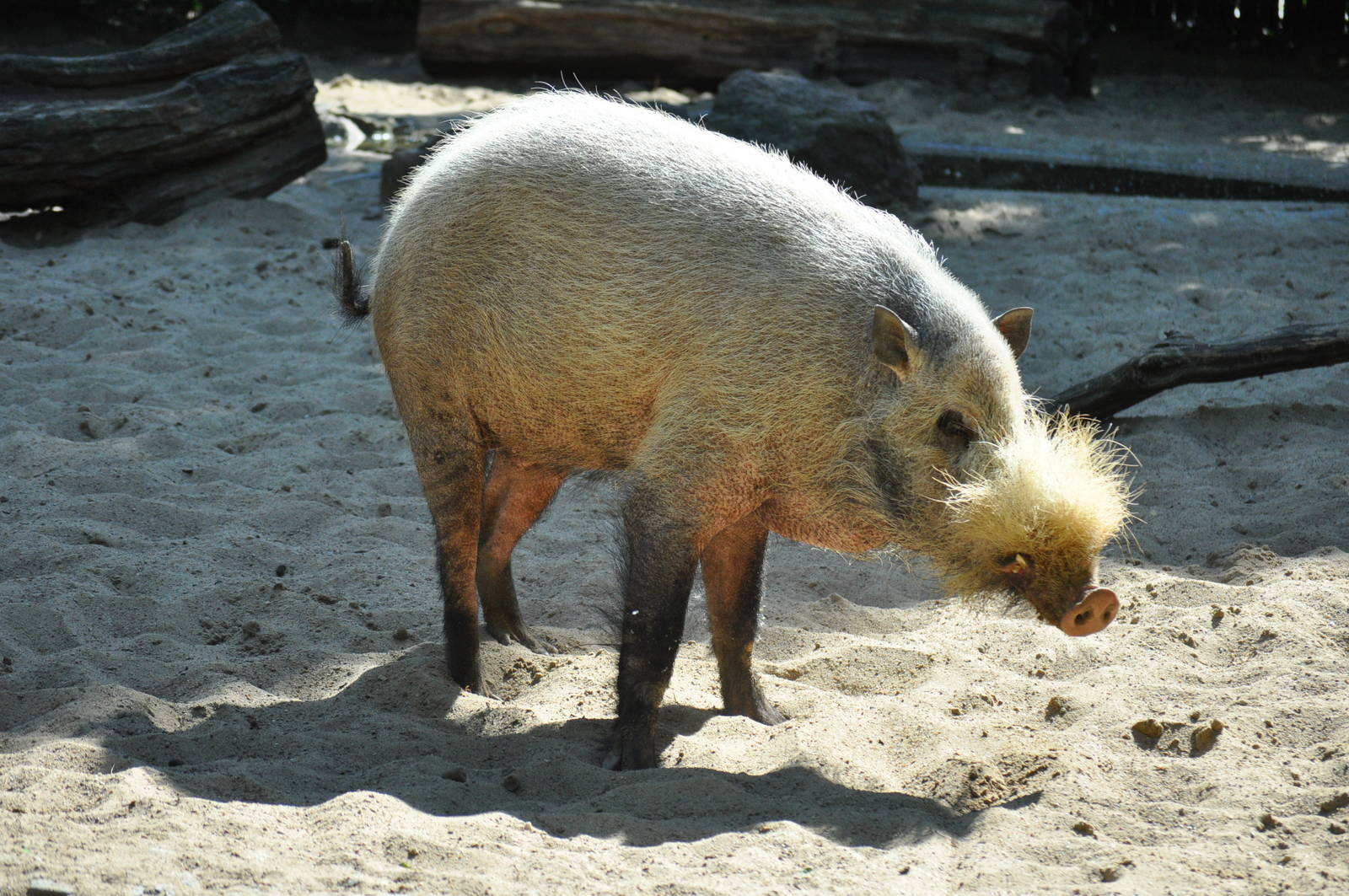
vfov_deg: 13.0
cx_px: 674
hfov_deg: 19.5
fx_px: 3930
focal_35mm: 105
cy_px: 448
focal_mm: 70
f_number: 4.2
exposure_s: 1/2000
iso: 800
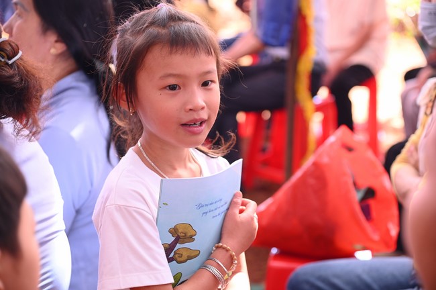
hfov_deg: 22.2
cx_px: 218
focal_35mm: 92
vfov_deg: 14.8
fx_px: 1113
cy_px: 145
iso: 1000
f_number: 4.5
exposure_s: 1/160
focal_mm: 92
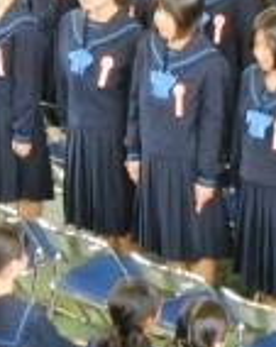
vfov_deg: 7.7
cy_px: 110
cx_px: 361
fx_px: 2561
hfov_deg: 6.1
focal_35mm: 250
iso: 400
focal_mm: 14.5
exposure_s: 1/10
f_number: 6.6
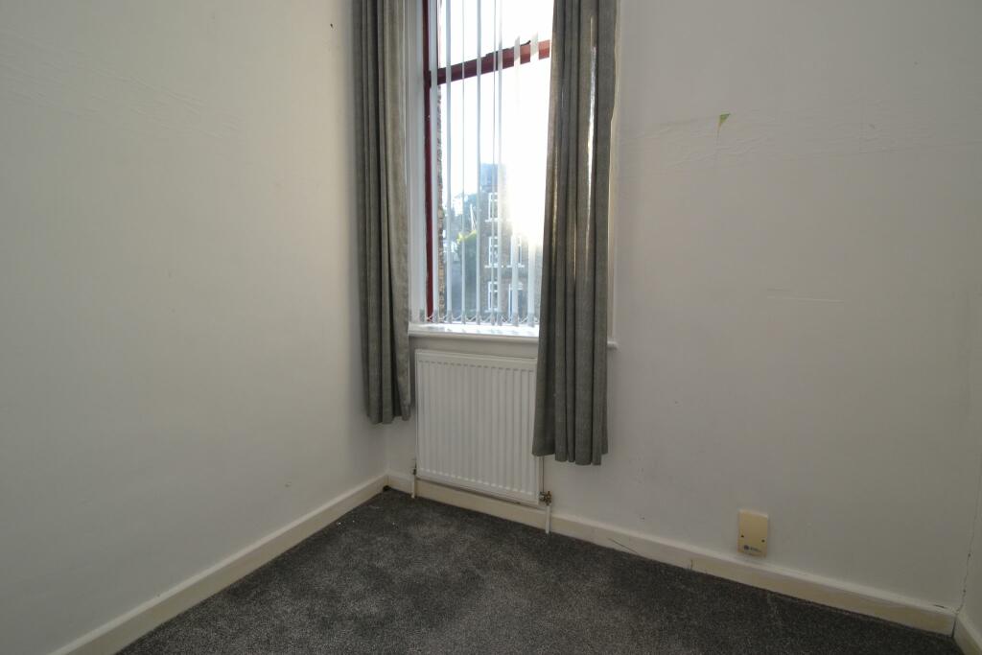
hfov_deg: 100.4
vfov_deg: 77.3
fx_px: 409
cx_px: 491
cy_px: 328
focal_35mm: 15
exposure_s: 1/125
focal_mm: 10
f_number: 5.6
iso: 400
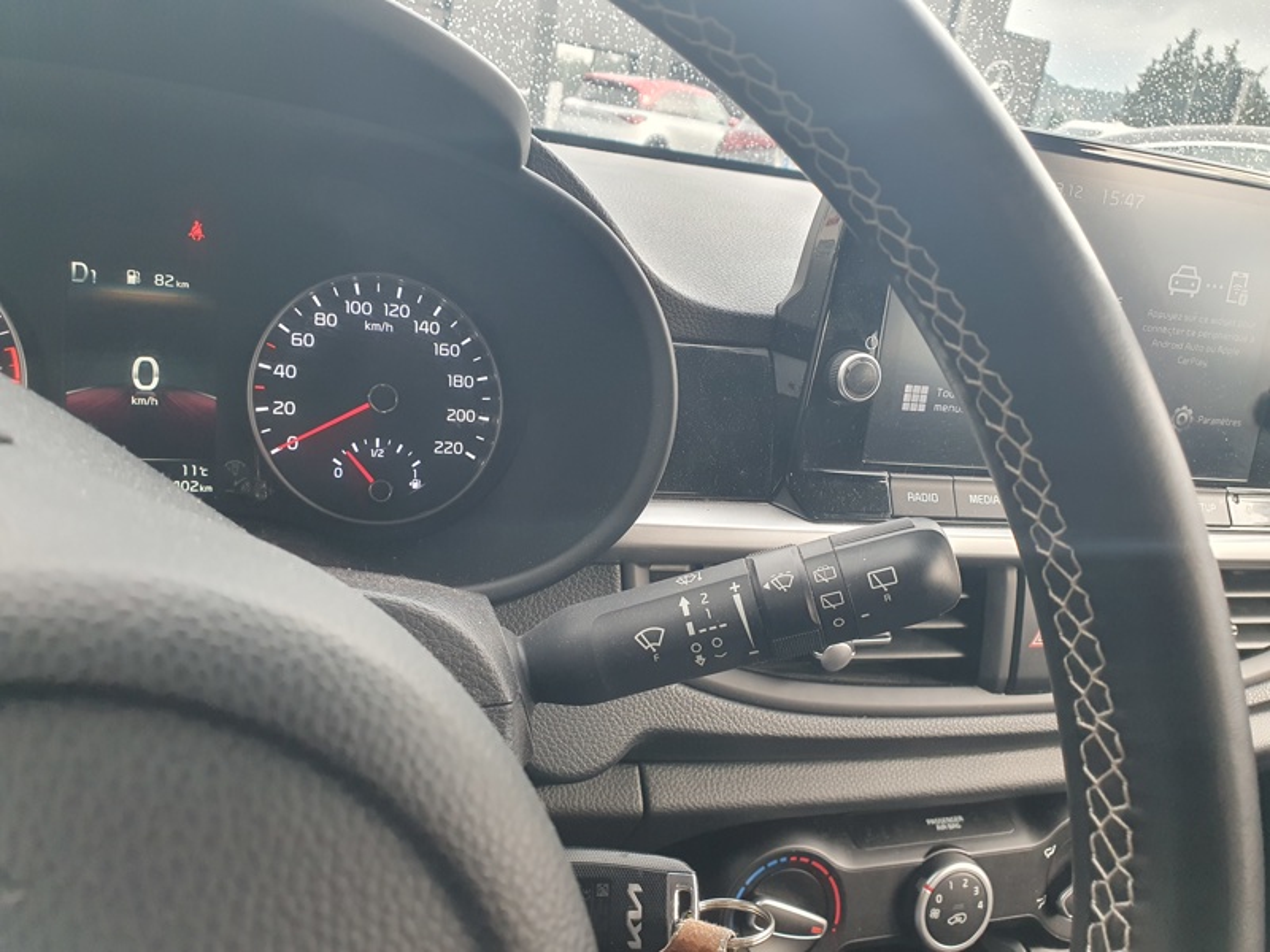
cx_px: 635
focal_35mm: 26
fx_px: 954
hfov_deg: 67.3
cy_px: 476
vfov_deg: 53.1
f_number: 2.4
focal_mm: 4.32
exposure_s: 1/100
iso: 160
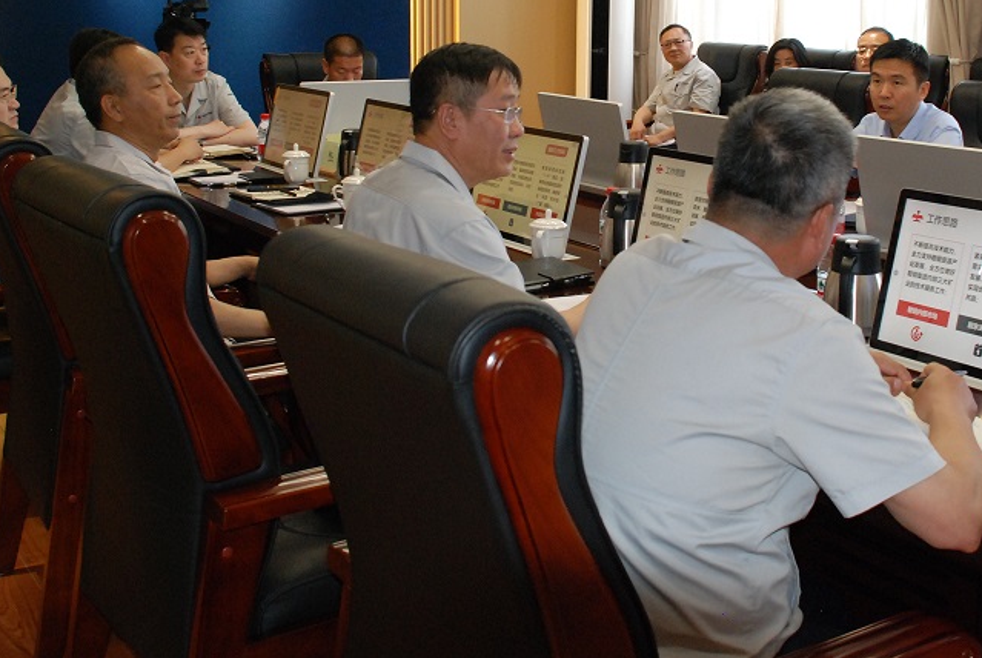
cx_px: 605
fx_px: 1366
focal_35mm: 50
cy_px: 175
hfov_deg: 39.3
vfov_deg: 26.8
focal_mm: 22
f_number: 5
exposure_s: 1/60
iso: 800
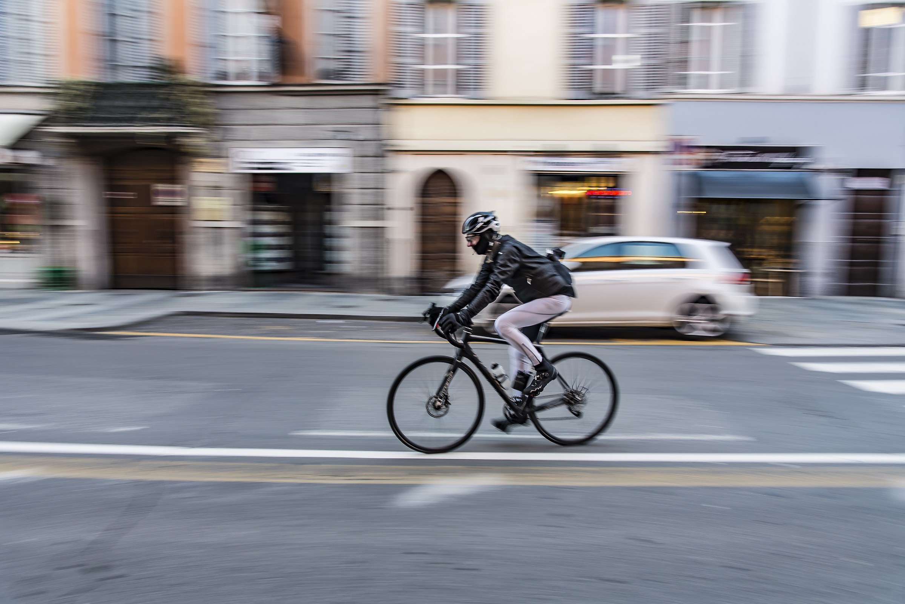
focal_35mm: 30
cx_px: 452
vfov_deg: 43.6
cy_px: 302
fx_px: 754
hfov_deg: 61.9
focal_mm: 20
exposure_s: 1/30
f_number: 4
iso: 100
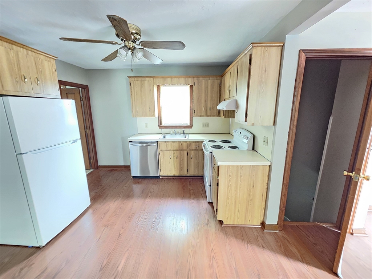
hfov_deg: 106.2
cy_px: 140
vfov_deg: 89.9
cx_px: 186
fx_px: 140
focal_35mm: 13
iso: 2500
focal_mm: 2.2
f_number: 2.2
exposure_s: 1/24
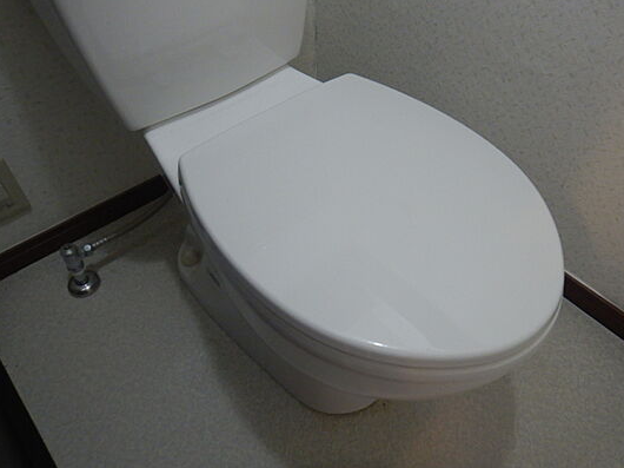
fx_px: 523
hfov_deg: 61.5
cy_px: 186
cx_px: 351
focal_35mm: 29
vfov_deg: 47.9
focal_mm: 4.3
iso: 360
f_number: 2.8
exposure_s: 1/30
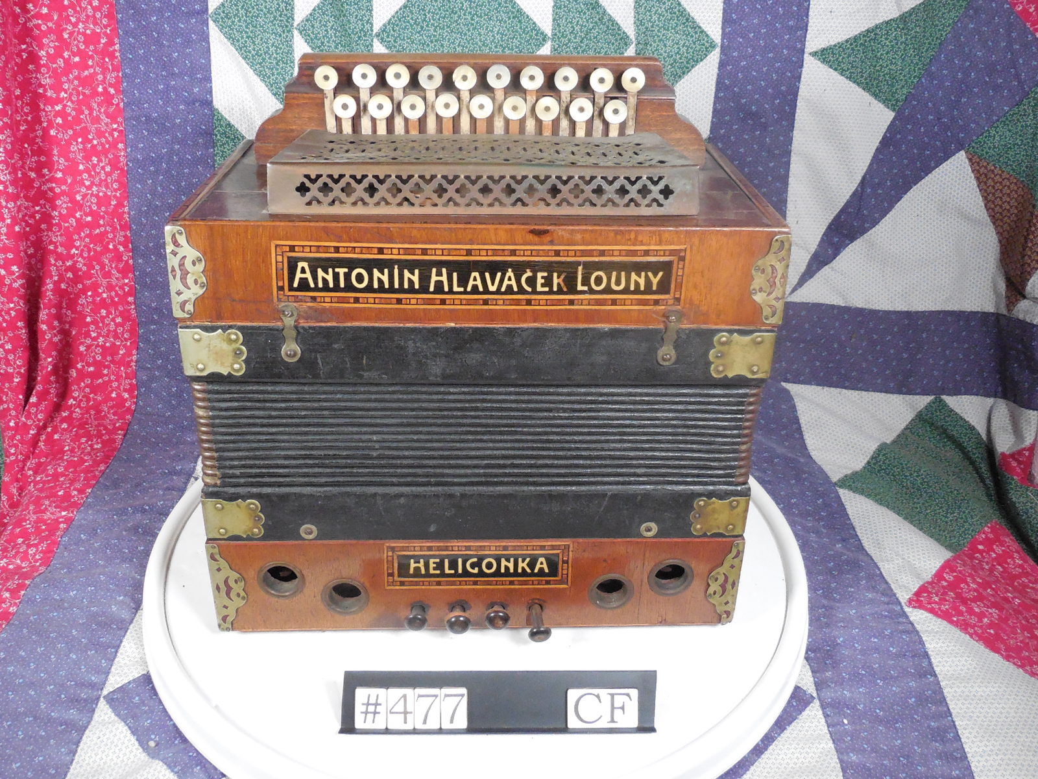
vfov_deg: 41.8
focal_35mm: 34
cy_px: 390
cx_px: 519
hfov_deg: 54.0
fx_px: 1020
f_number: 3.4
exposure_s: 1/200
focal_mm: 6.1
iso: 800
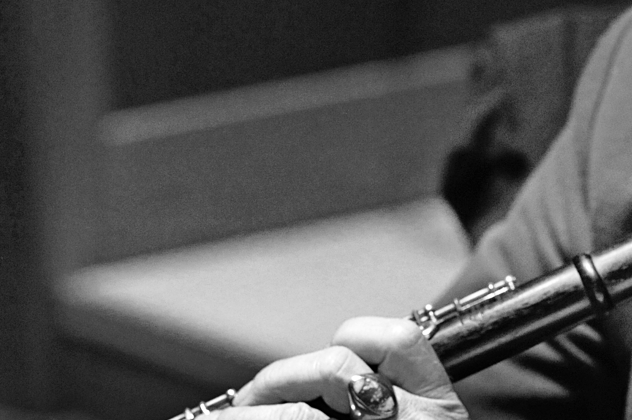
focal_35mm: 253
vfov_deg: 5.4
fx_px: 4438
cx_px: 537
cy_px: 243
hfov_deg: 8.1
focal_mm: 95
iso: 2000
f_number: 5
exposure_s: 1/60
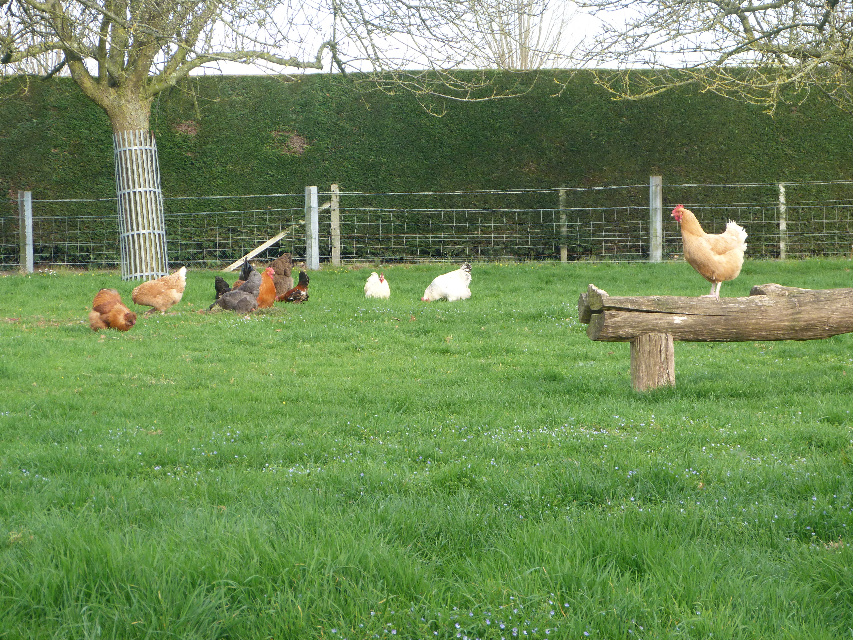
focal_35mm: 144
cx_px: 426
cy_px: 320
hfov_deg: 13.7
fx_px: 3548
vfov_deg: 10.3
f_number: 3.6
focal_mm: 25.9
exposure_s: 1/160
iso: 160
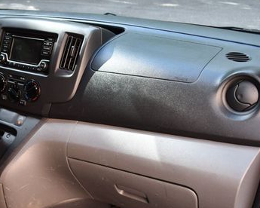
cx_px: 65
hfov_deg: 38.5
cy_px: 146
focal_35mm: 47
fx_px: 362
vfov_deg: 31.7
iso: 500
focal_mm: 18
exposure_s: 1/250
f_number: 3.5
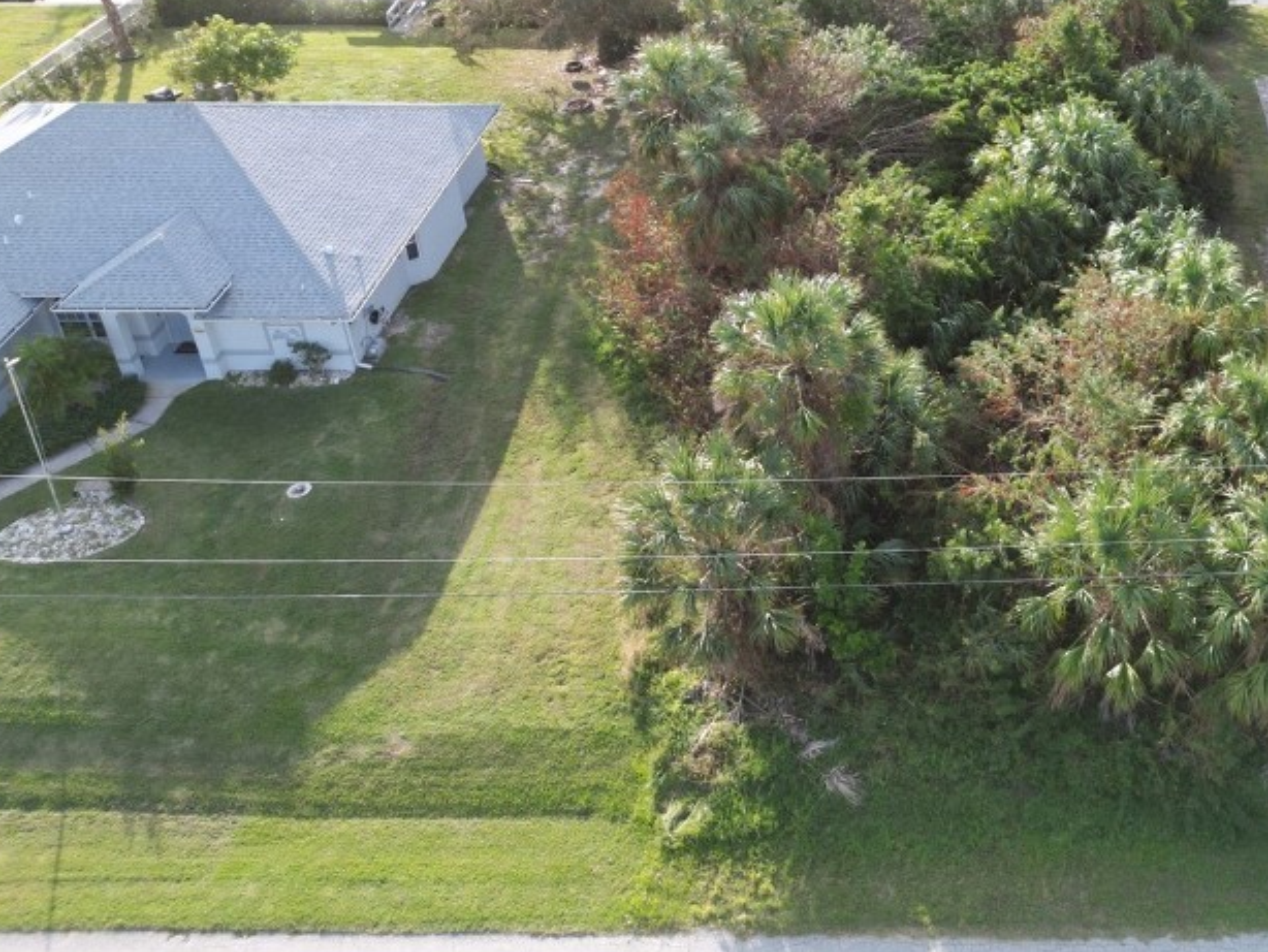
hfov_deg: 44.4
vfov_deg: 34.7
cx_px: 1026
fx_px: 1466
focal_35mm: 40
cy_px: 169
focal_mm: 6.72
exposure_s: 1/1000
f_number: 1.7
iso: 140
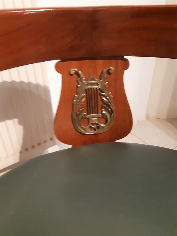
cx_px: 88
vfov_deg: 67.3
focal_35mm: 26
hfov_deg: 53.1
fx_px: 177
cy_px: 118
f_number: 1.7
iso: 400
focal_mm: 3.93
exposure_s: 1/25
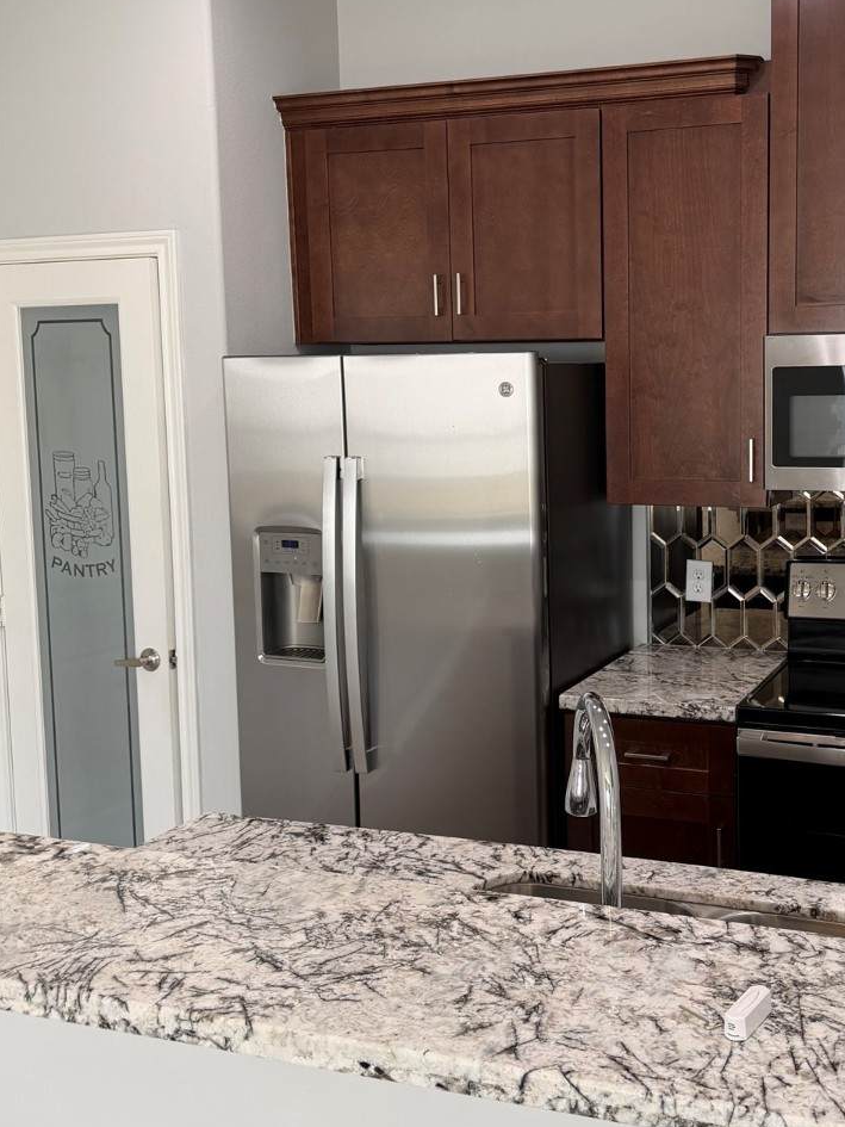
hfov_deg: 35.9
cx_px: 645
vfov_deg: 47.8
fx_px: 1269
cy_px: 502
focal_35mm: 39
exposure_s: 1/120
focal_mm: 6.76
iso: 125
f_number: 1.78
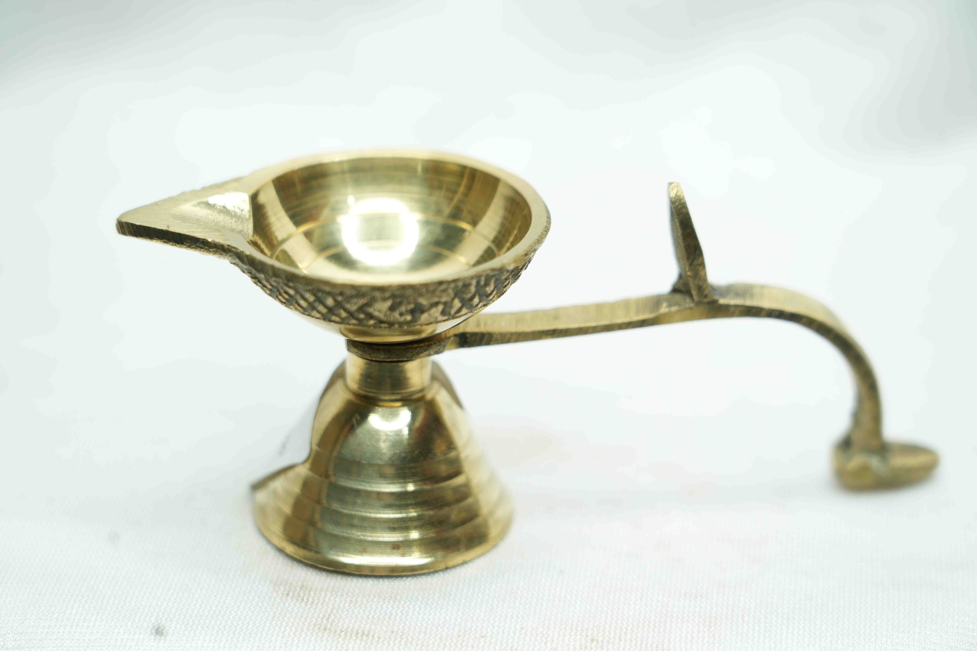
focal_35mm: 105
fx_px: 2849
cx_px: 488
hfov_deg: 19.5
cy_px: 326
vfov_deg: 13.0
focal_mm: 105
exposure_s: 1/80
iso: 400
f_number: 5.6
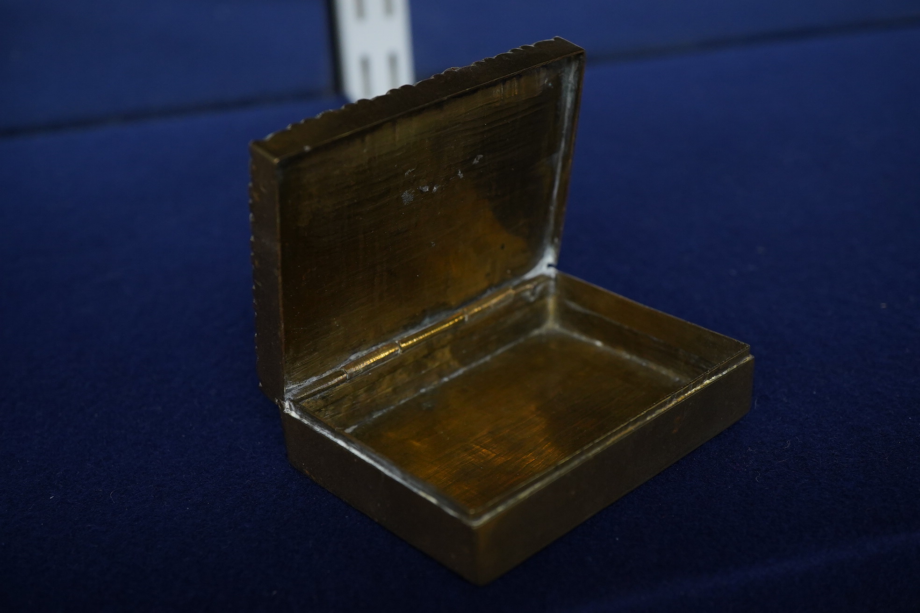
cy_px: 306
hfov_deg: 43.6
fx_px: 1150
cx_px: 460
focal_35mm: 45
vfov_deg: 29.9
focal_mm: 30
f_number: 8
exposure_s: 1/125
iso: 1250
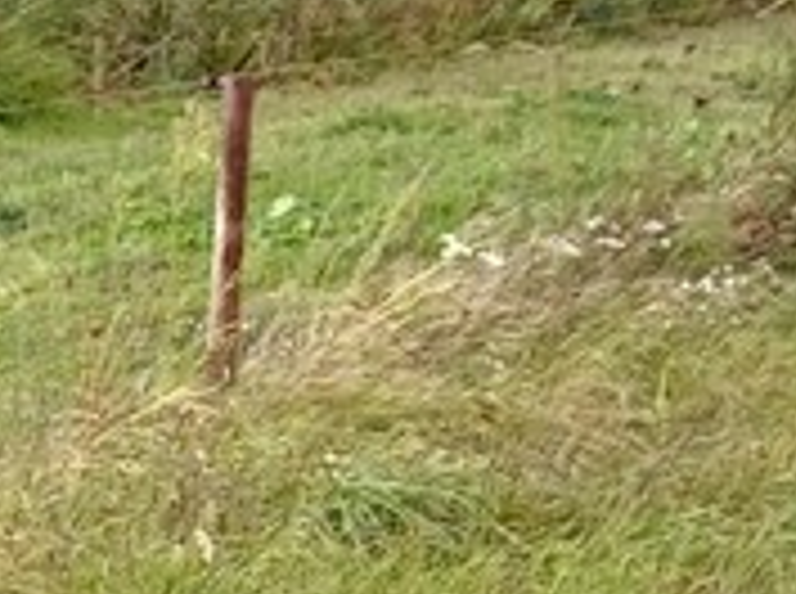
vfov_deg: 9.7
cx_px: -531
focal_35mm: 145
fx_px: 3328
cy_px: 1026
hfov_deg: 12.7
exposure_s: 1/169
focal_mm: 4.65
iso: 50
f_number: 1.8
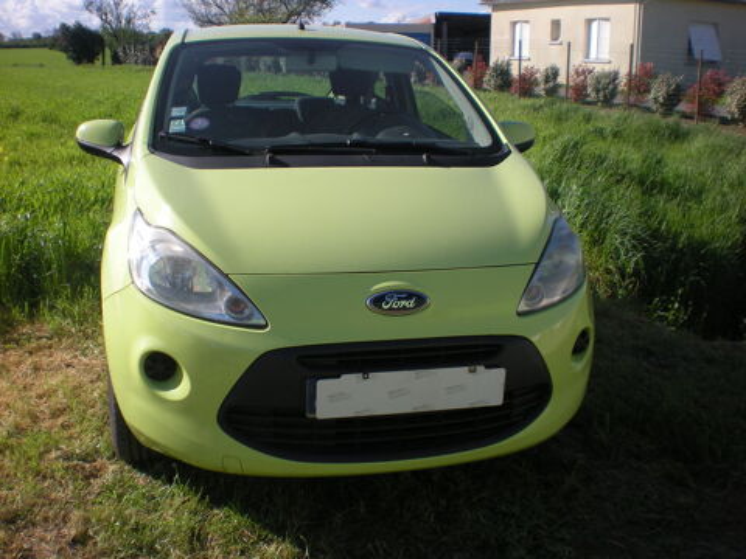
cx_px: 373
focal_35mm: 38
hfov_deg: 49.0
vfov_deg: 37.7
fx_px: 819
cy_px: 280
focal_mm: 6.3
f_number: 4.6
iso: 64
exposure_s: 1/423
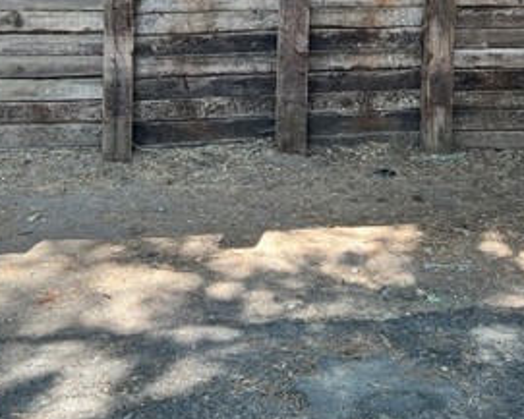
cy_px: 25
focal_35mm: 60
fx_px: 931
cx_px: 296
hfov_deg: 31.4
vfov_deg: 24.5
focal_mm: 5.7
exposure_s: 1/145
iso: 40
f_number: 1.5
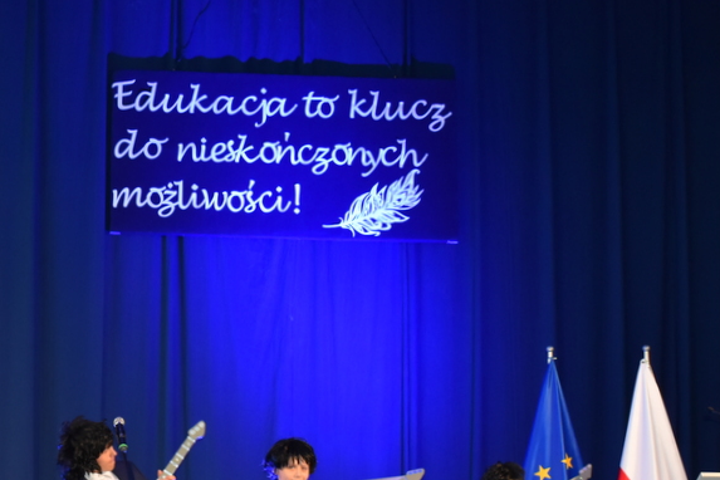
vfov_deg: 15.3
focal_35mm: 88
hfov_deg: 22.5
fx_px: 1760
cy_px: 440
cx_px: 53
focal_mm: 28
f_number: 4.5
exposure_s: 1/80
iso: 800
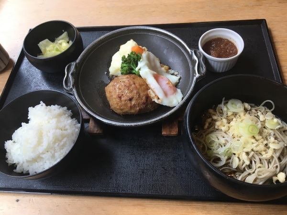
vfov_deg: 48.2
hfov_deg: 61.7
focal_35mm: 29
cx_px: 144
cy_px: 108
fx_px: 240
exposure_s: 1/40
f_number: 2.2
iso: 25
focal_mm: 4.15
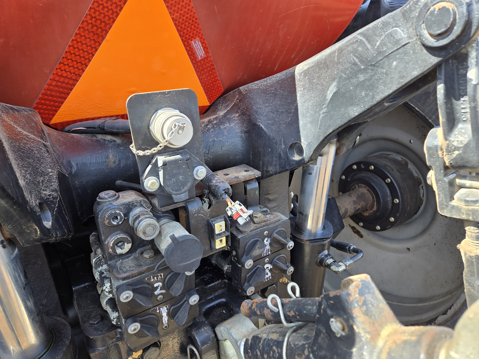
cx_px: 240
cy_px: 180
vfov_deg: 58.9
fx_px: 318
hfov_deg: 73.9
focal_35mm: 23
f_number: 1.8
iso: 25
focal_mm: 5.4
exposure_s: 1/237
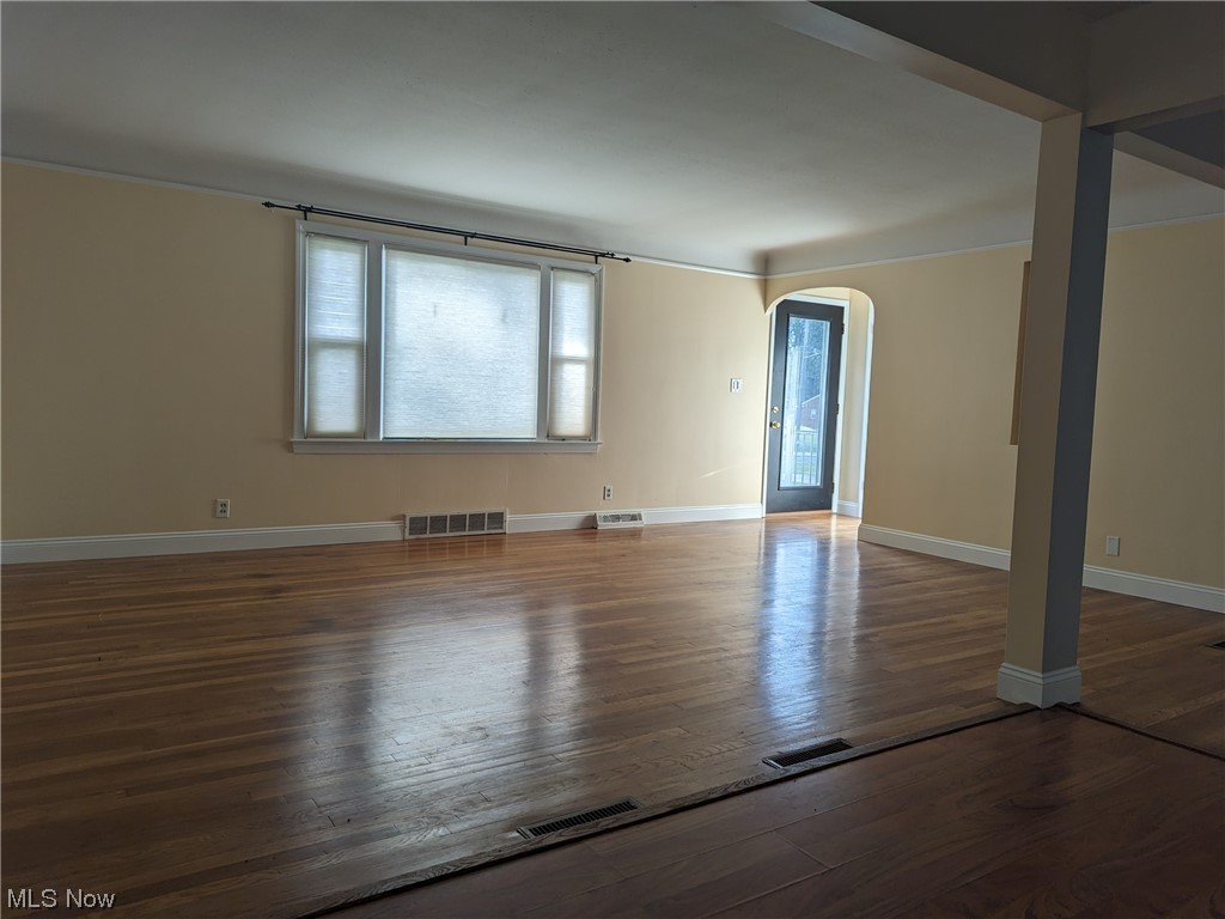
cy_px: 460
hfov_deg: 71.6
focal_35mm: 24
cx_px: 612
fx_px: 849
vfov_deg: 56.8
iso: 47
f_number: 1.85
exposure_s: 1/166
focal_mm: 6.81
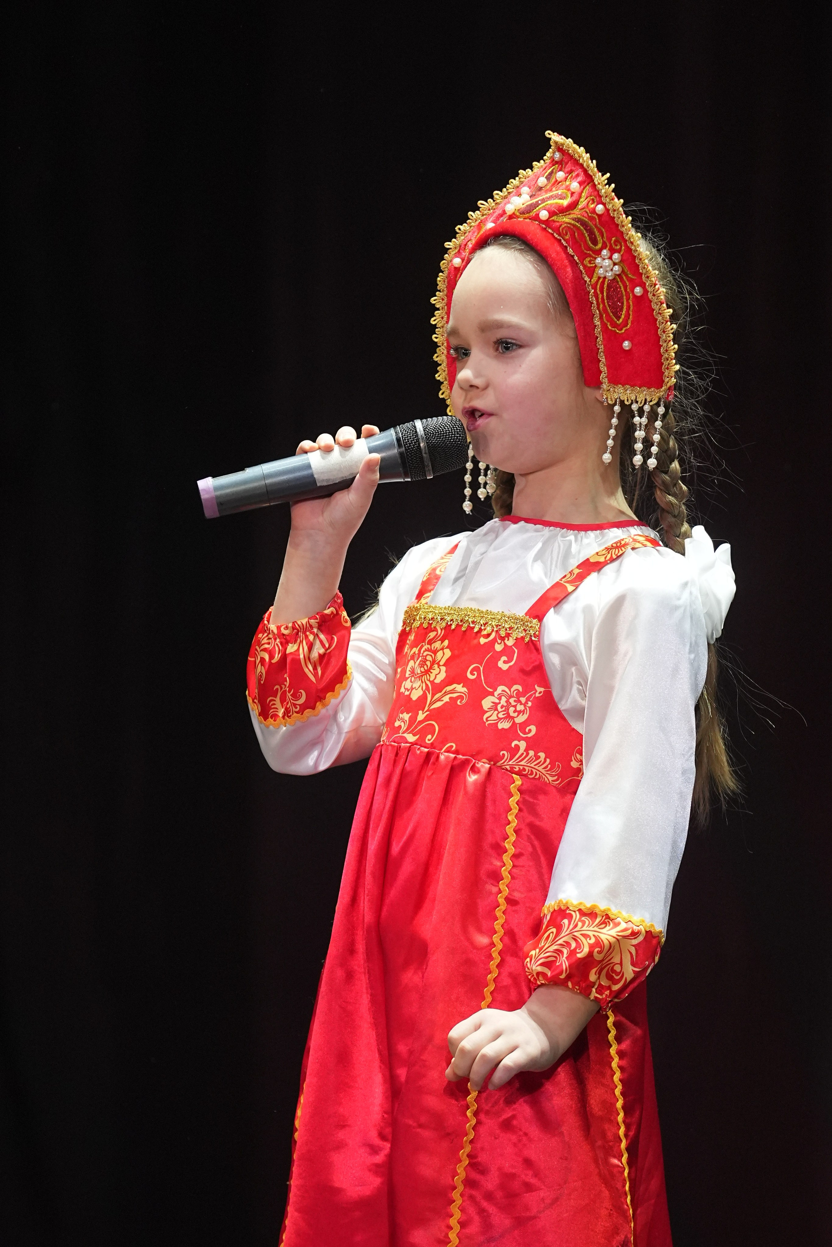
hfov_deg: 4.6
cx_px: 416
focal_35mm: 300
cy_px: 624
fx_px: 10399
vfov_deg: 6.9
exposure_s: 1/400
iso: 2500
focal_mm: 200
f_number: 2.8
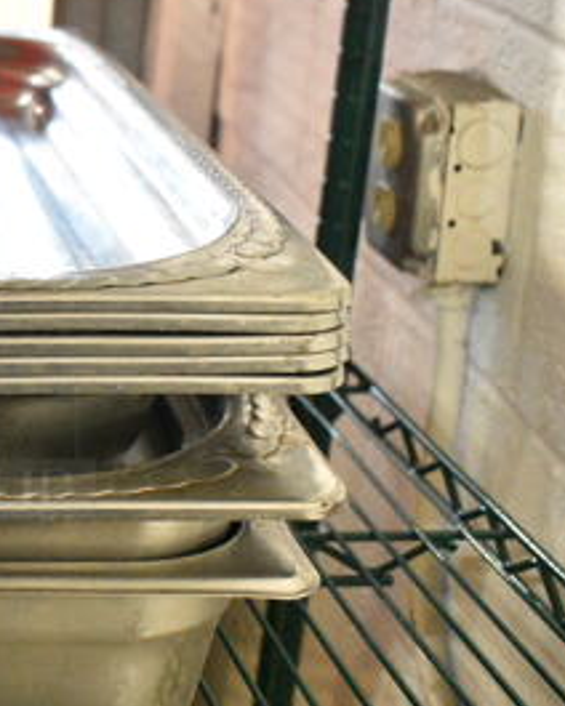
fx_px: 1695
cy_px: 376
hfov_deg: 17.6
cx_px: -200
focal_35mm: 81
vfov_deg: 23.5
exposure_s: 1/160
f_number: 5
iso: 6400
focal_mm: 25
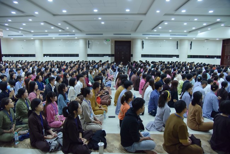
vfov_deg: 53.2
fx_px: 153
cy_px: 77
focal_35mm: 24
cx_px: 115
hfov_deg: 73.7
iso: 1250
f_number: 4
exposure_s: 1/125
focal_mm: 24
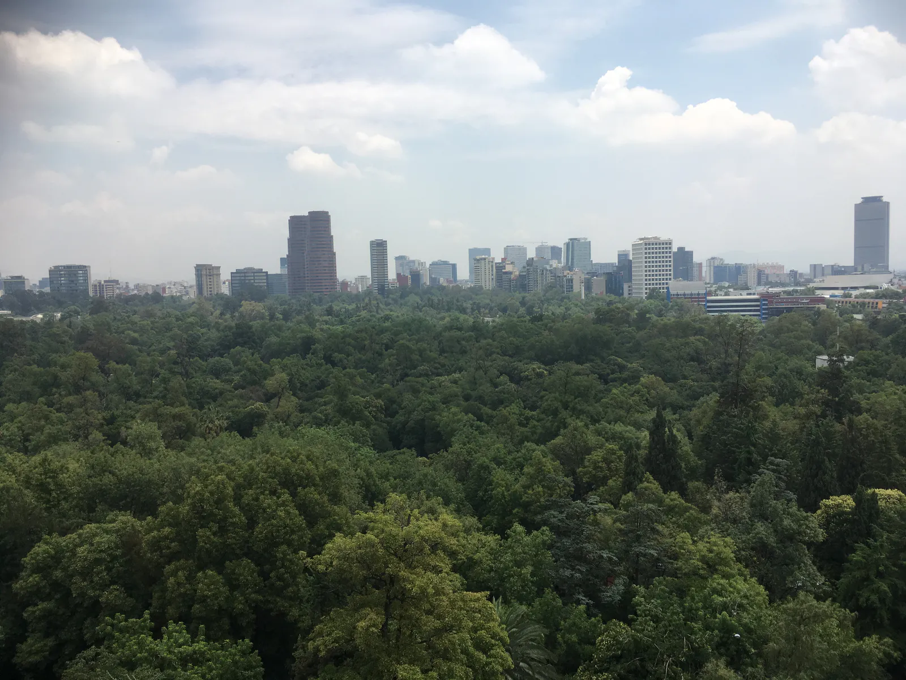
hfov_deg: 61.7
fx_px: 759
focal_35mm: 29
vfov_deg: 48.2
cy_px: 340
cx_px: 453
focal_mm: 4.15
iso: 25
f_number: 2.2
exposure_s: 1/1374
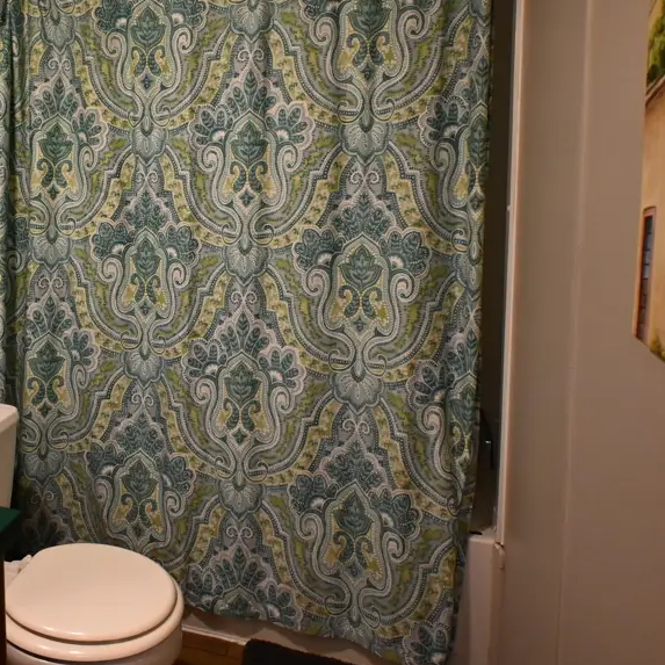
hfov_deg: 48.6
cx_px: 146
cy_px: 212
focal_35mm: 32
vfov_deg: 50.0
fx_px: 696
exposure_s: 1/125
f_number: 3.5
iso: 1250
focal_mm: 12
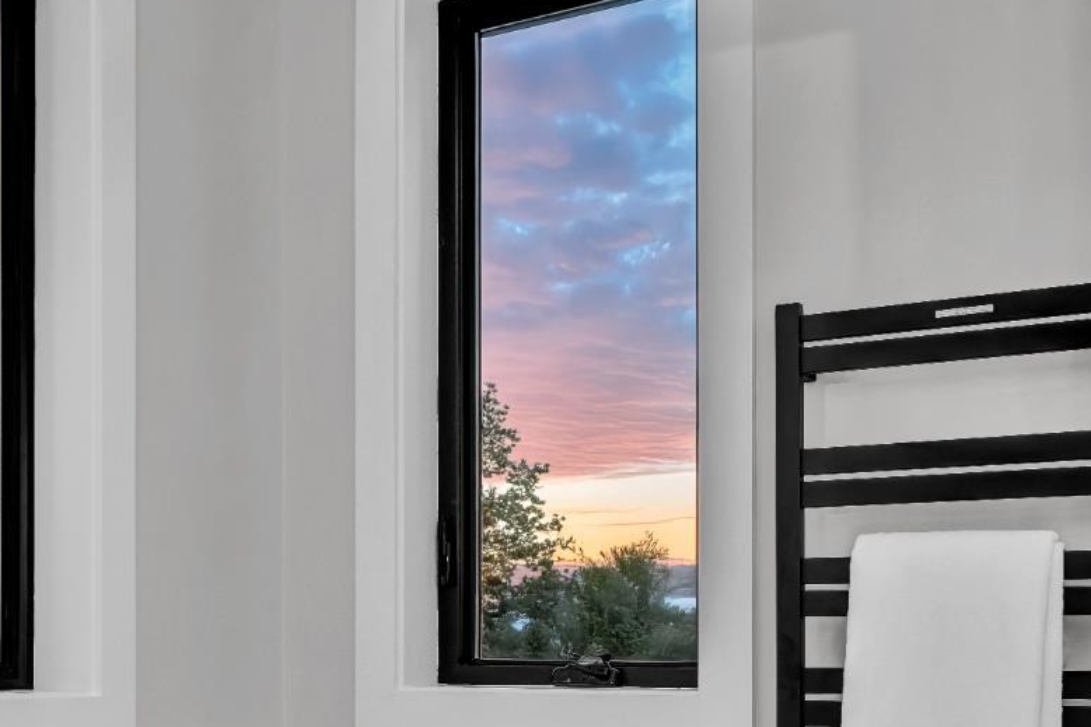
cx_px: 346
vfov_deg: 25.2
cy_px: 660
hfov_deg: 37.7
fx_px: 1575
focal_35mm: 52
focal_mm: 27
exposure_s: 1/100
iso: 160
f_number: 7.1
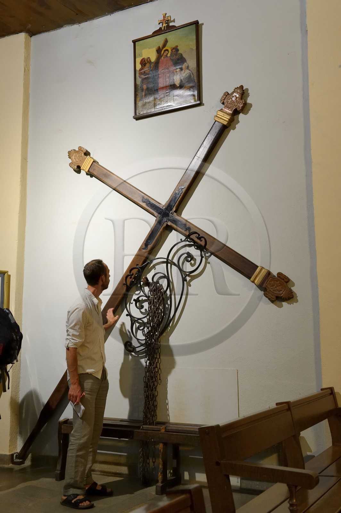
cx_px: 170
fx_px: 512
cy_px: 256
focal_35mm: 36
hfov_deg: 36.8
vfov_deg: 53.2
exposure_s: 1/30
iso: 1600
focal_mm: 36
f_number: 6.3
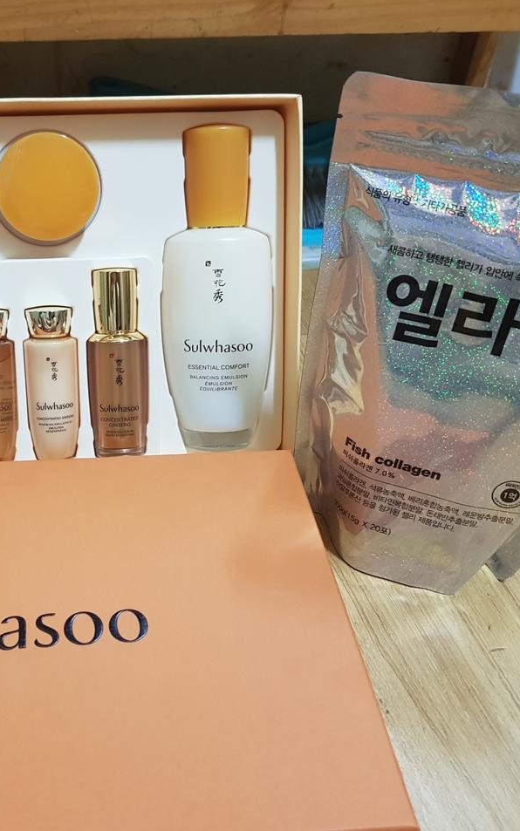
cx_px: 106
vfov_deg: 52.7
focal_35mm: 37
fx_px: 839
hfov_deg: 33.5
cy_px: 413
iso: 200
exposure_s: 1/20
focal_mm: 4.3
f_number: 1.7
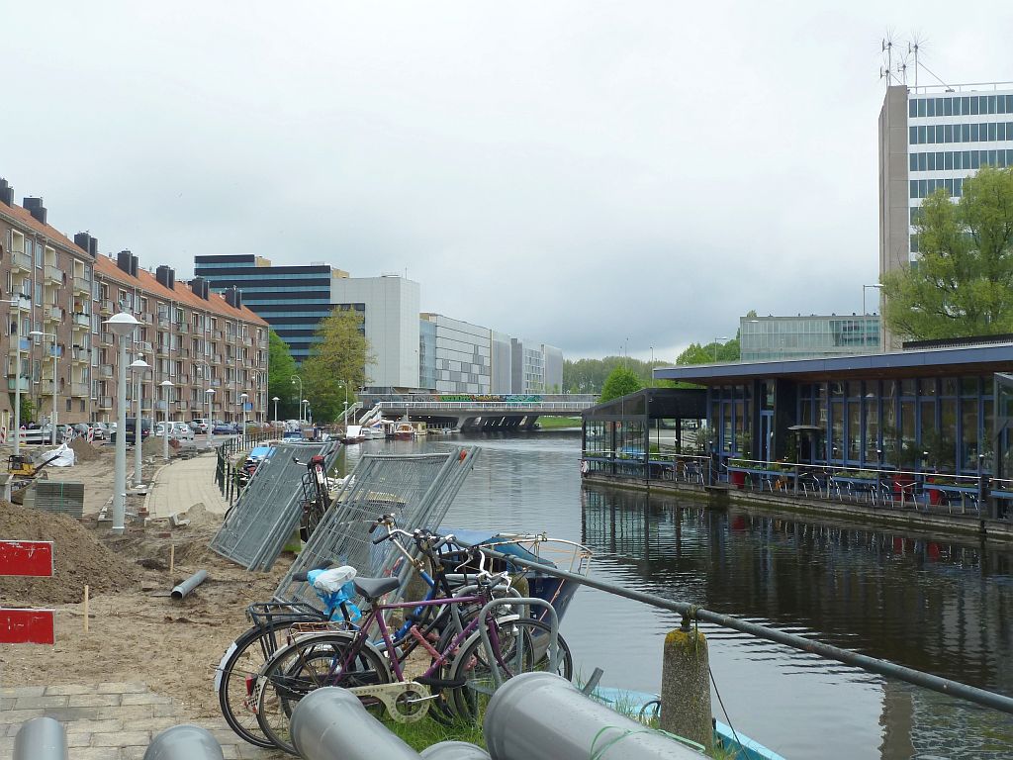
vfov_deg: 34.3
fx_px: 1229
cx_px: 506
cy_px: 380
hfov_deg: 44.8
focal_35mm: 42
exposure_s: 1/160
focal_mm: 6.9
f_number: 4
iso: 80
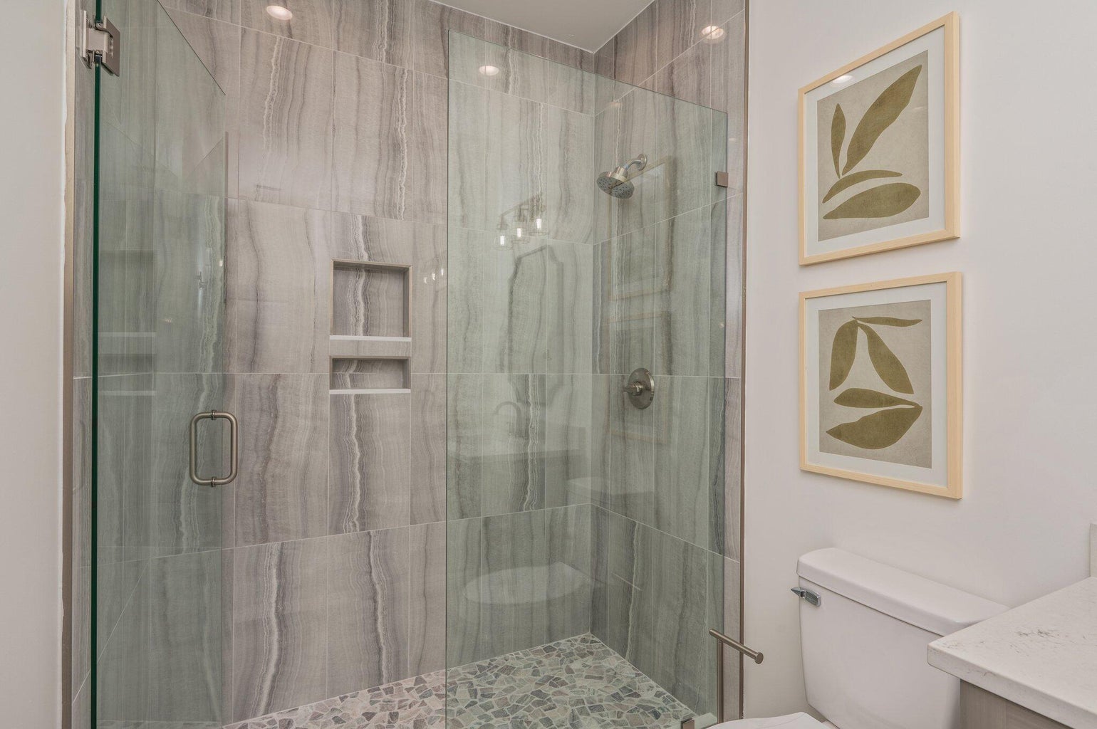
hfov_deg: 90.1
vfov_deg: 67.3
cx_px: 548
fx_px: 548
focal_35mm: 18
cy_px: 364
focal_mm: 18
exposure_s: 1/50
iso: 100
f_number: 9
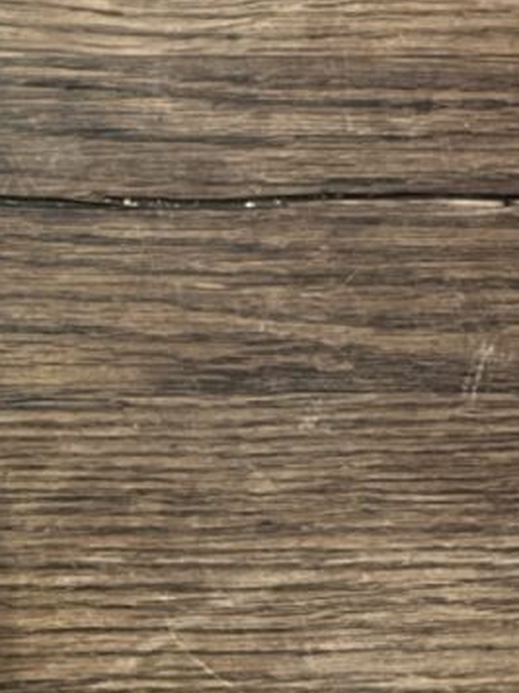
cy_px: 363
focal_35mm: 75
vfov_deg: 26.0
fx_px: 1500
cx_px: -207
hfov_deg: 18.0
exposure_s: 1/25
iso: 500
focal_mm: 5.1
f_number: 1.6
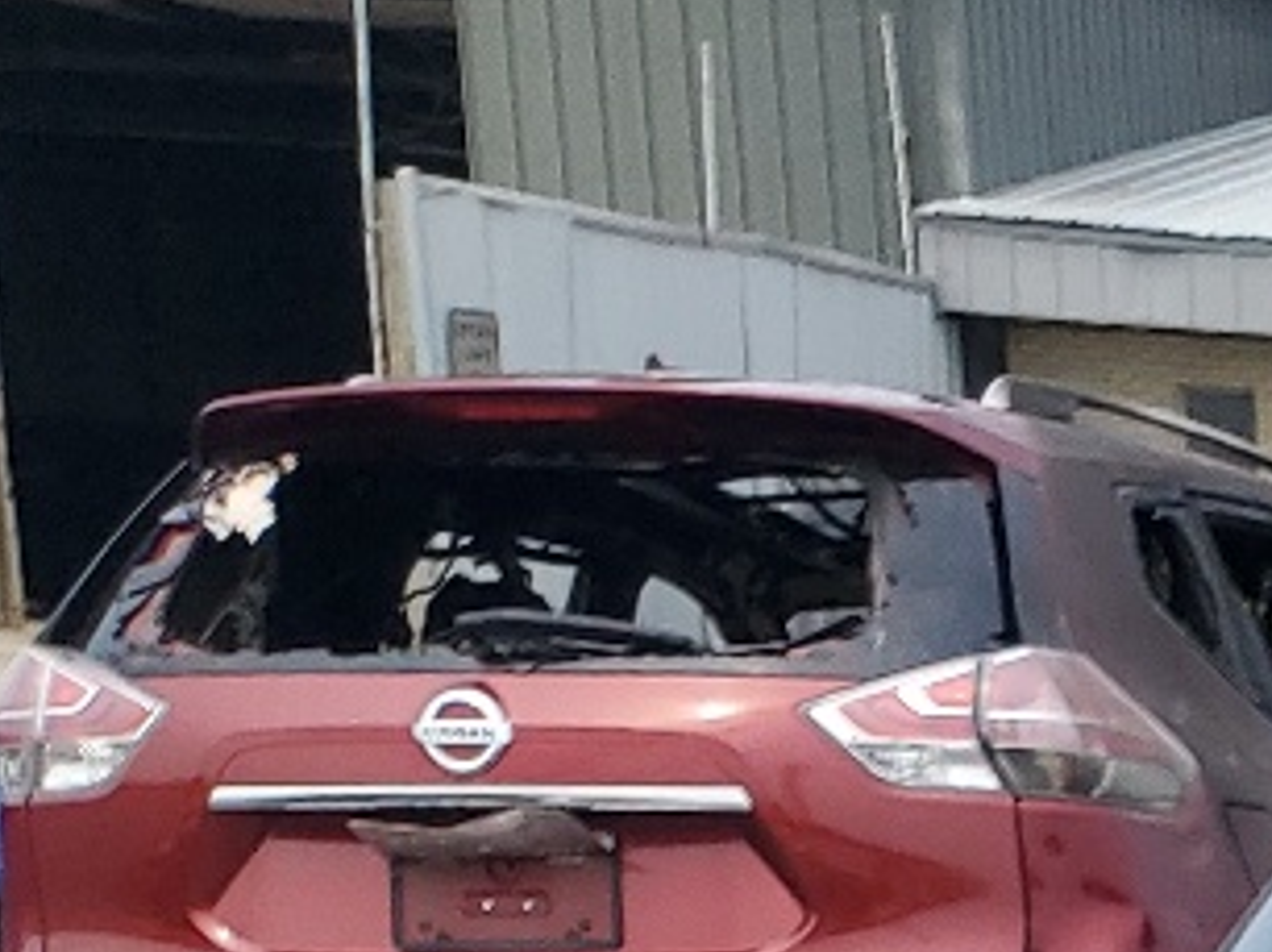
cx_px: 2906
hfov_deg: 12.1
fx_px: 4994
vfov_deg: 9.4
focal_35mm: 136
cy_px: 2461
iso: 50
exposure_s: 1/2500
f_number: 1.5
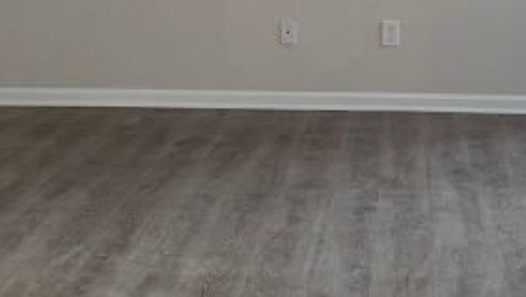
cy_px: -30
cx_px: 304
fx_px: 1326
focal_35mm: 95
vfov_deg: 12.5
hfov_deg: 22.4
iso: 80
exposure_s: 1/173
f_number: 1.78
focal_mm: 6.76
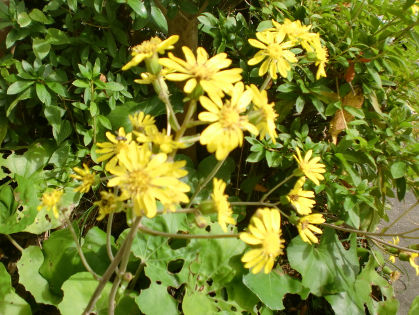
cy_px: 158
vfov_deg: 40.7
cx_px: 210
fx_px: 424
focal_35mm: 35
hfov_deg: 52.6
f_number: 3.1
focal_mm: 6.3
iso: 64
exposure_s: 1/320
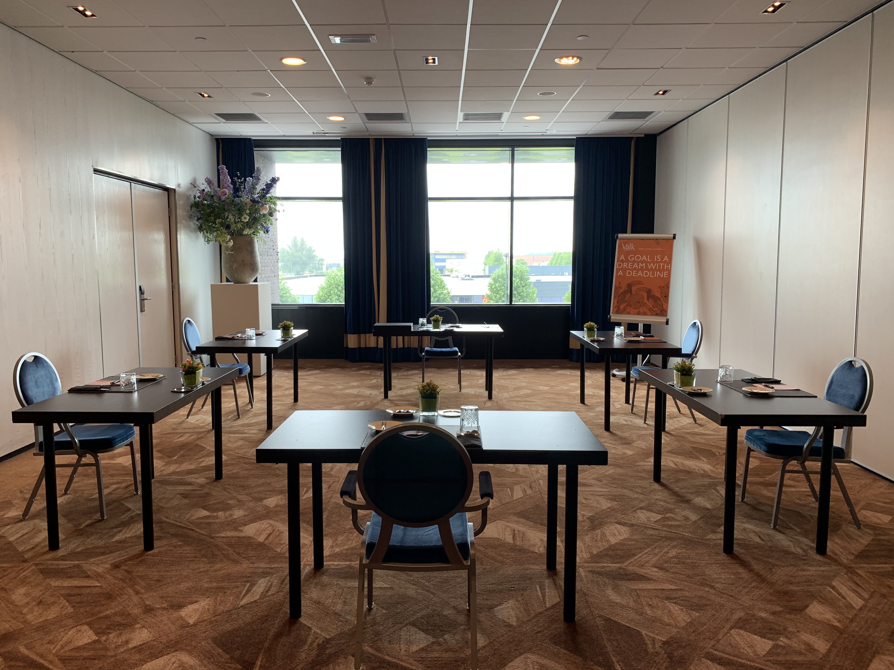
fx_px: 671
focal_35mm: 26
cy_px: 335
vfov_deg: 53.1
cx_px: 447
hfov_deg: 67.3
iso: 50
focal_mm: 4.25
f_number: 1.8
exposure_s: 1/50
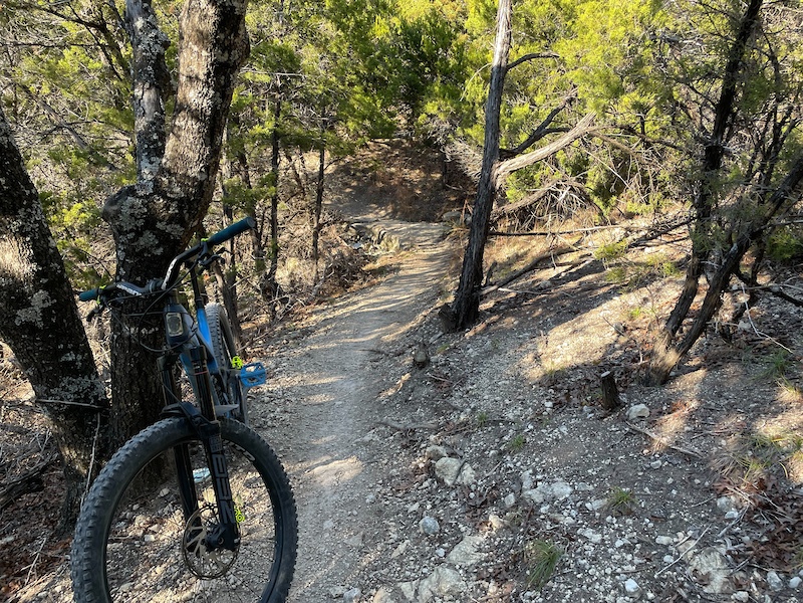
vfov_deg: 53.1
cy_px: 302
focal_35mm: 26
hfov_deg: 67.3
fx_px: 603
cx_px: 402
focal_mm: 4.2
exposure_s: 1/171
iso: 32
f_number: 1.6
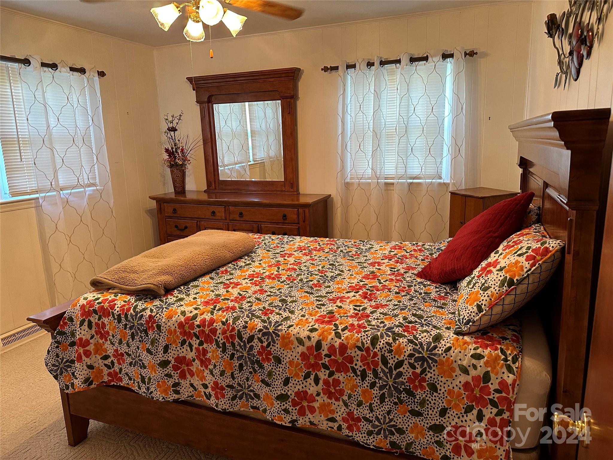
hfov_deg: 71.6
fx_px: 425
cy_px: 230
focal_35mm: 24
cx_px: 306
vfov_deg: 56.8
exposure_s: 1/60
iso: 250
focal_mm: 6.86
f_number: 1.78
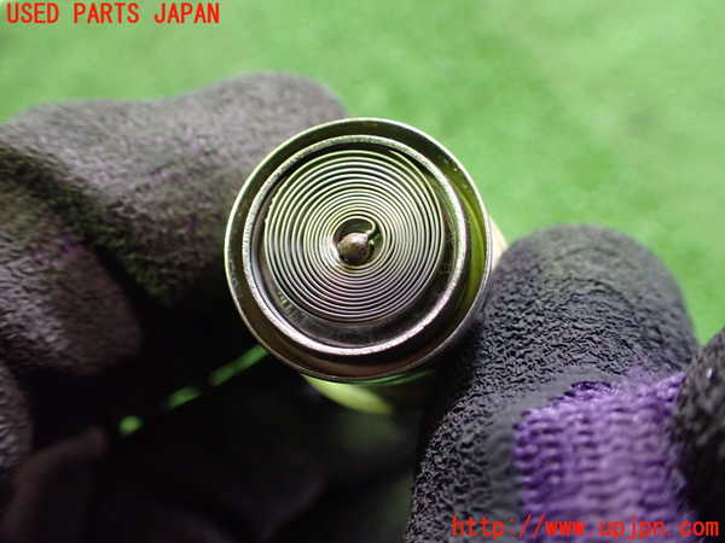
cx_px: 362
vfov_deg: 46.8
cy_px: 272
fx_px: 628
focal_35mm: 30
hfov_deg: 60.0
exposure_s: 1/30
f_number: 2.3
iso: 1000
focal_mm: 5.4
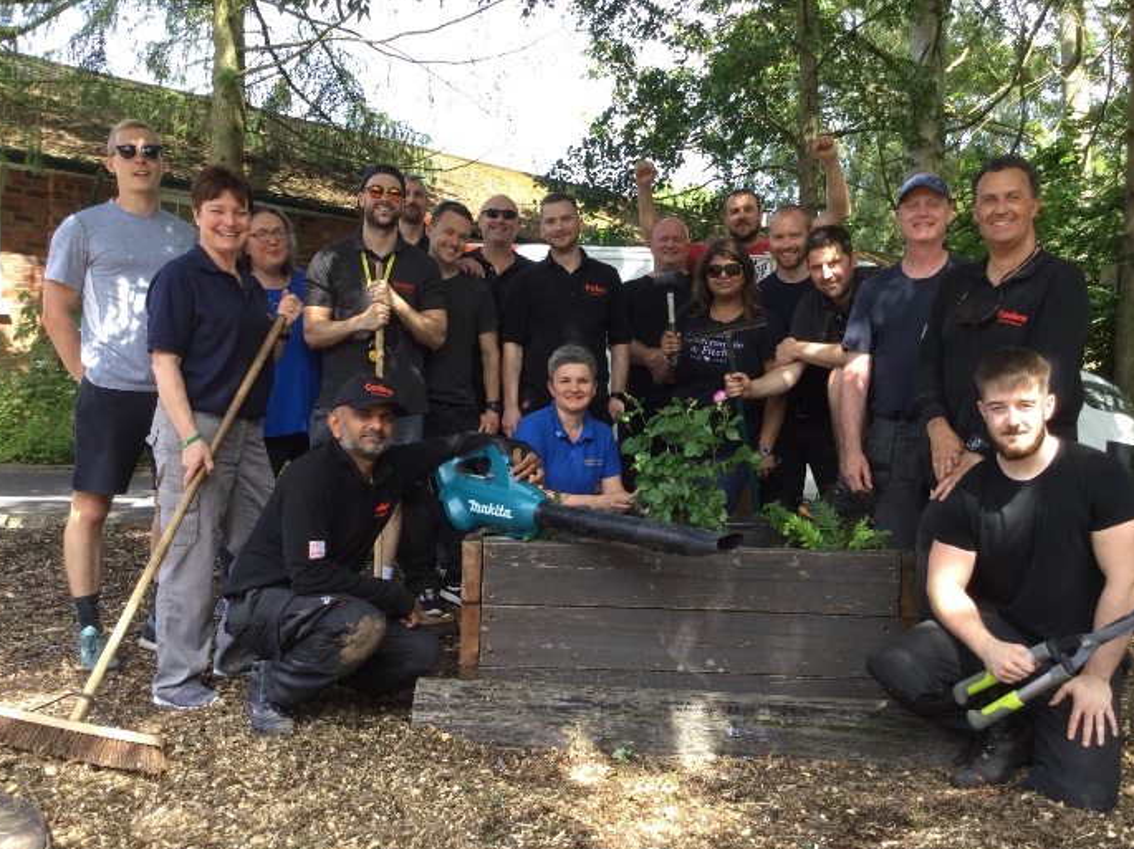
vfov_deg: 41.8
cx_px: 597
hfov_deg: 54.0
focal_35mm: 34
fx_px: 1113
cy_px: 426
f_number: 2.4
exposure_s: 1/100
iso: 25
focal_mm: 3.3
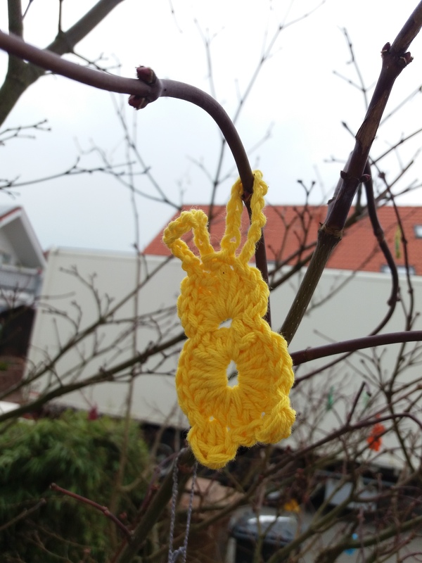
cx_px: 211
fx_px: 455
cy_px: 282
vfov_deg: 63.4
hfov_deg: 49.7
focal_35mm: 28
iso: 64
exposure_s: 1/331
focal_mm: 3.7
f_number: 1.9
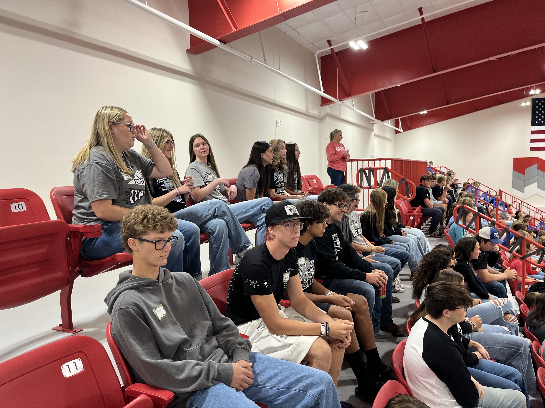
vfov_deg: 53.1
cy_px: 204
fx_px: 409
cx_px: 272
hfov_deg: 67.3
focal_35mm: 26
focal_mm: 5.1
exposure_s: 1/120
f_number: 1.6
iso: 125
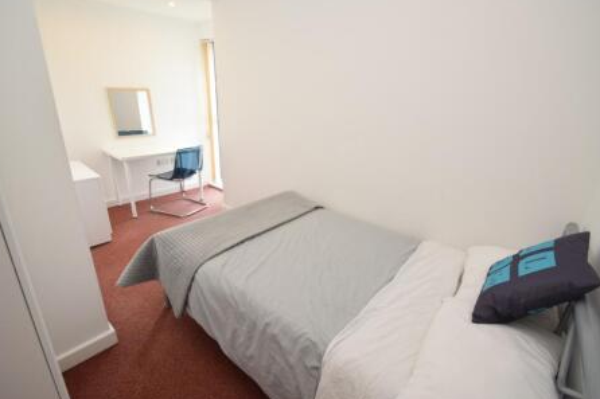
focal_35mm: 16
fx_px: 267
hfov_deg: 96.8
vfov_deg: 73.7
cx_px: 299
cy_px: 198
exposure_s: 1/125
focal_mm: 10
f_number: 5.6
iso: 800
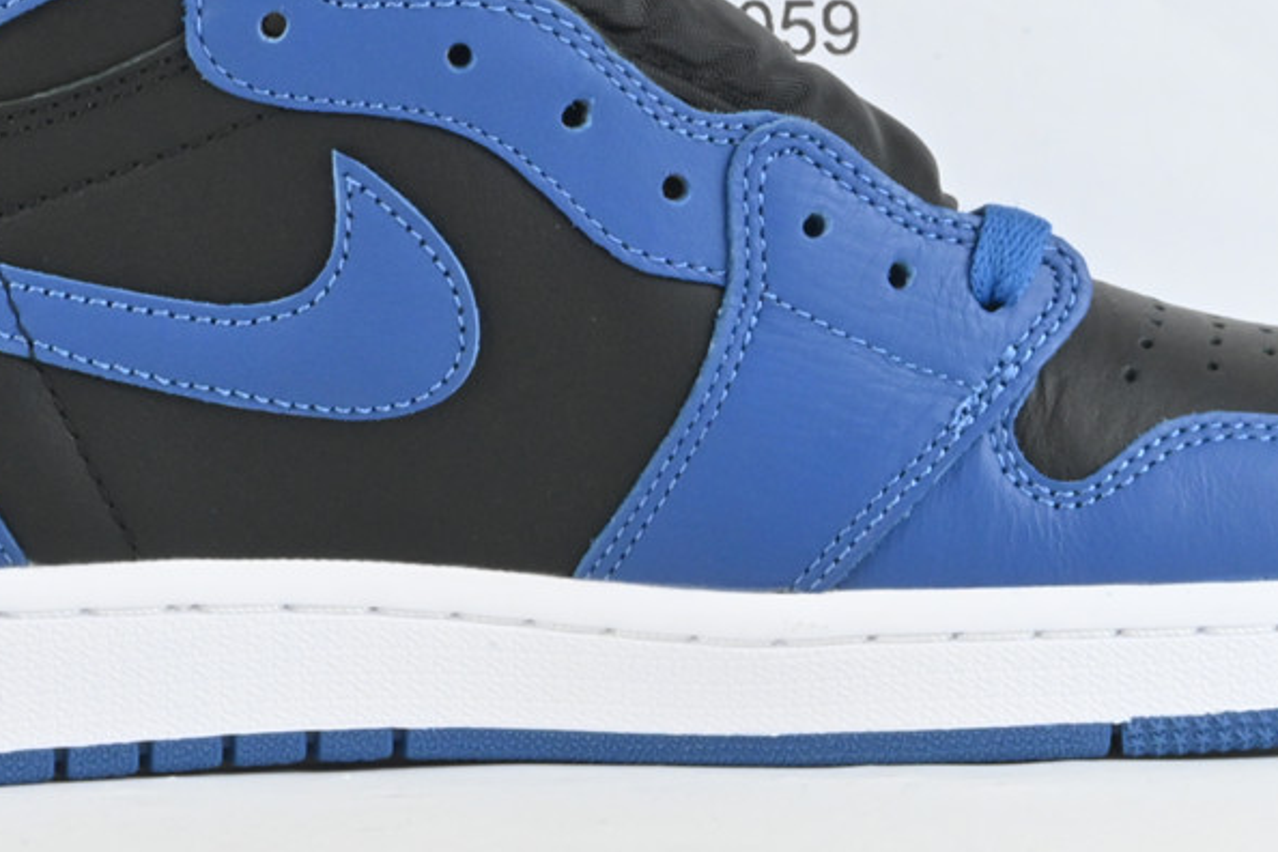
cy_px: 164
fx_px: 3869
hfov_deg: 18.7
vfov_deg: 12.5
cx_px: 570
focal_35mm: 109
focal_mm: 36
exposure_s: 1/8
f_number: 36
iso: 1600
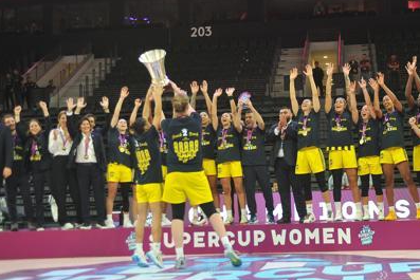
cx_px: 286
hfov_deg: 32.1
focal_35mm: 62
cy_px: 144
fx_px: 724
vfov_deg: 21.9
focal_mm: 40
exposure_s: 1/800
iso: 2000
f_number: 3.5
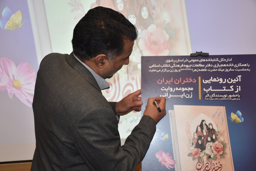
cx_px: 128
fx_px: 373
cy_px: 86
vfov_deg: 25.8
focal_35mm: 52
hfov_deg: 37.8
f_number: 4.2
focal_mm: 35
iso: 400
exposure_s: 1/60
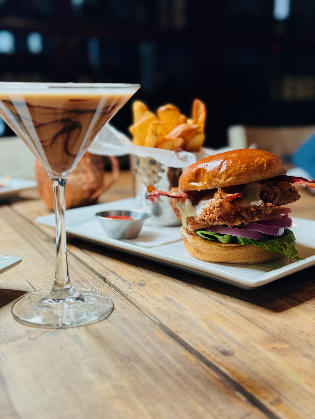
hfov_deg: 30.3
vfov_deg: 39.7
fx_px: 582
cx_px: 158
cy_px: 210
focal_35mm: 48
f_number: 1.78
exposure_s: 1/40
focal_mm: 6.86
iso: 250
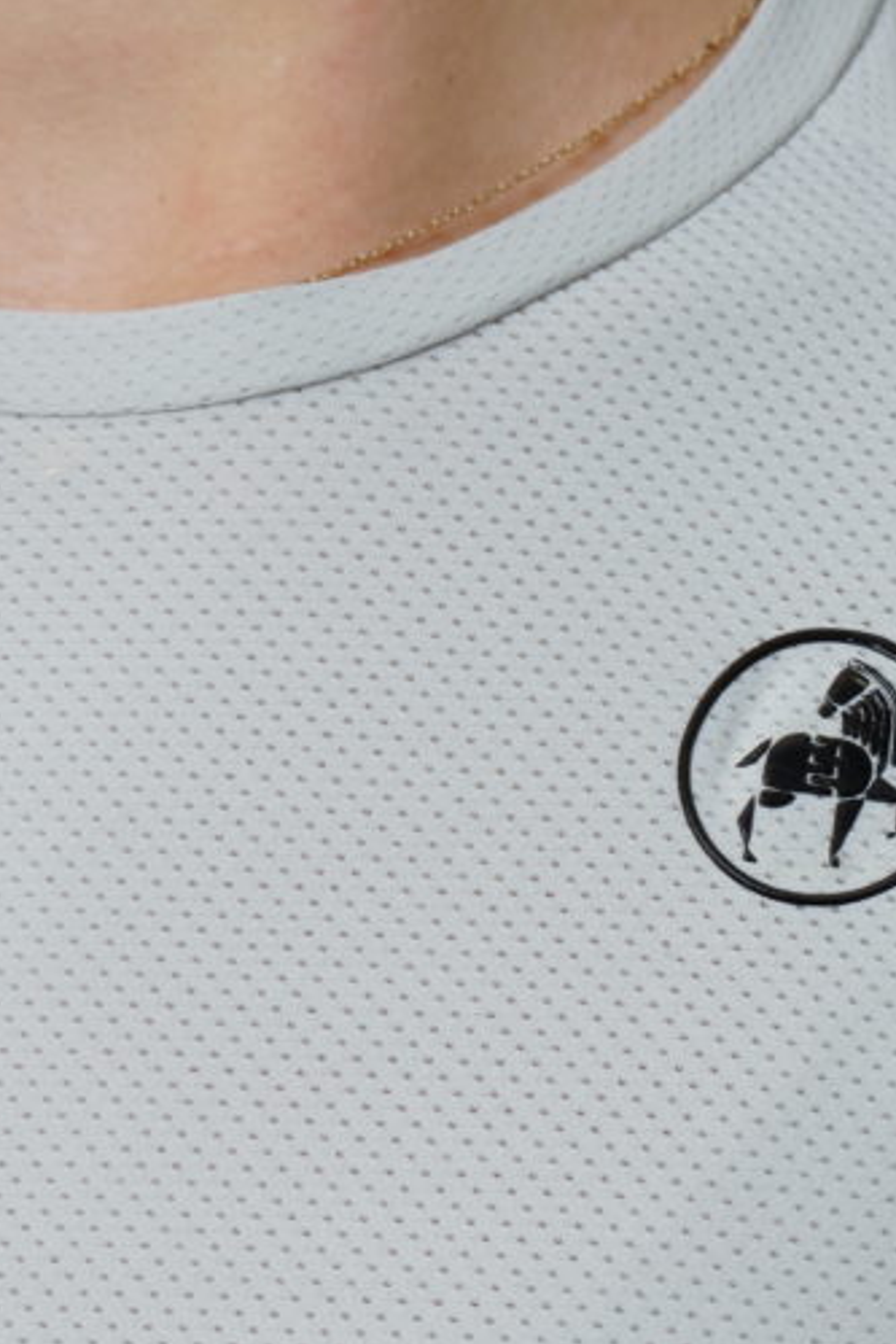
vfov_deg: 18.4
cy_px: 622
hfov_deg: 12.3
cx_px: 592
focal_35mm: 111
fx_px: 4137
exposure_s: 1/30
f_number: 7.1
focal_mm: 41
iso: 320
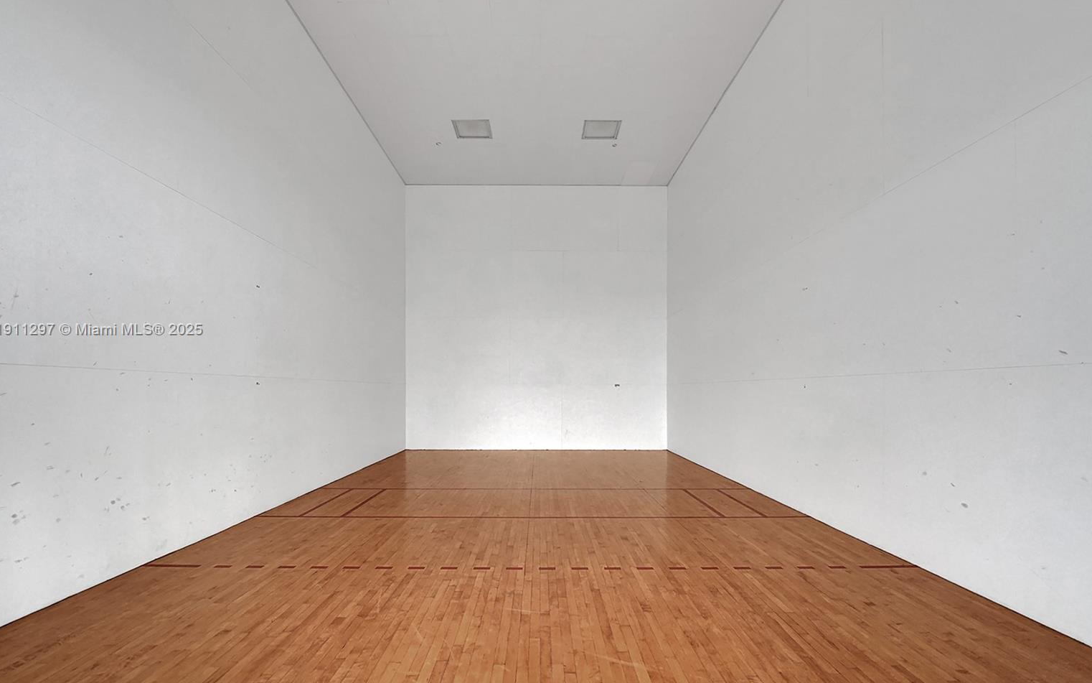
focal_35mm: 15
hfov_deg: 101.5
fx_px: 446
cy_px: 330
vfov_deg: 74.8
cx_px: 547
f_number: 3.2
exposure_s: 1/320
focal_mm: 14
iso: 1250
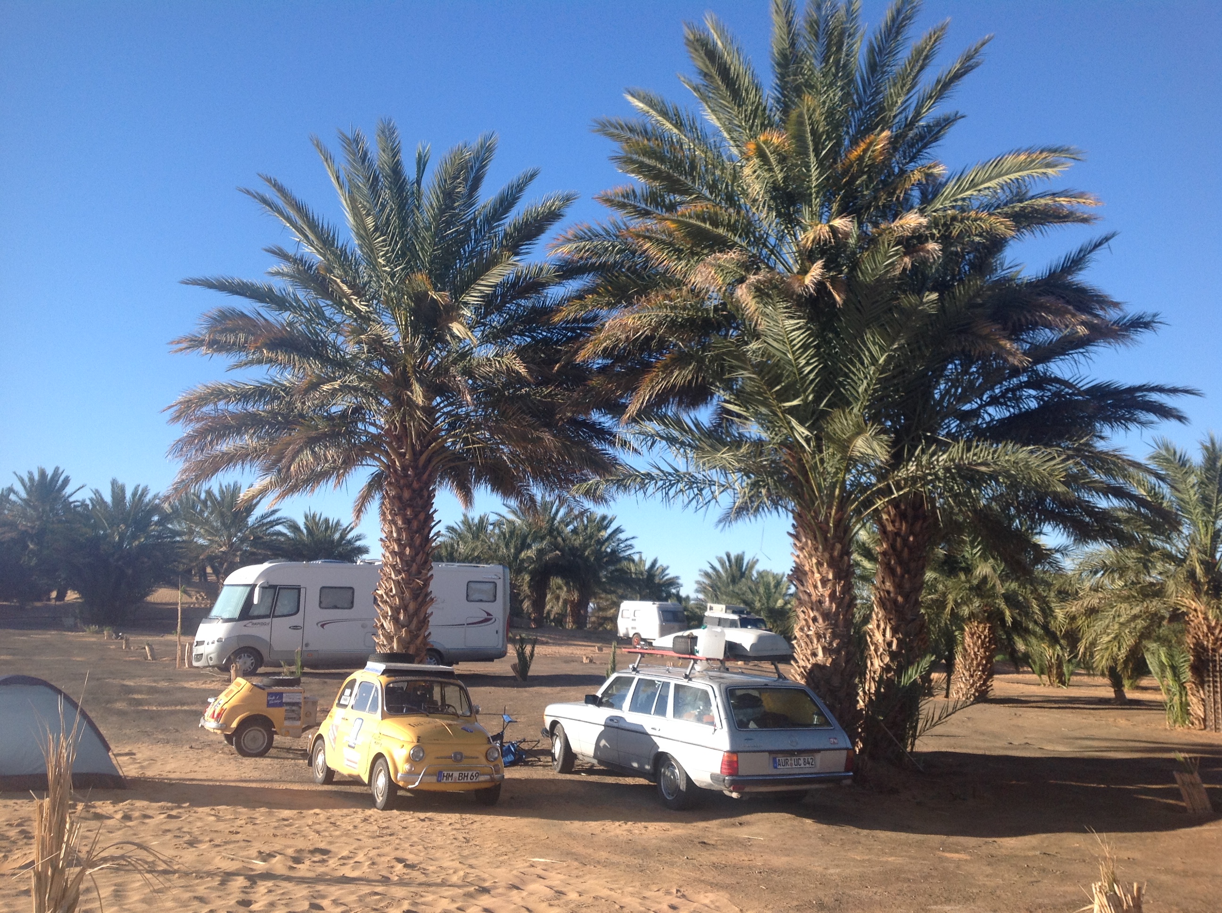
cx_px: 611
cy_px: 456
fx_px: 1234
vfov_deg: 40.6
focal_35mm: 35
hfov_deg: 52.7
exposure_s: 1/916
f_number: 2.4
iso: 50
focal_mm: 4.28
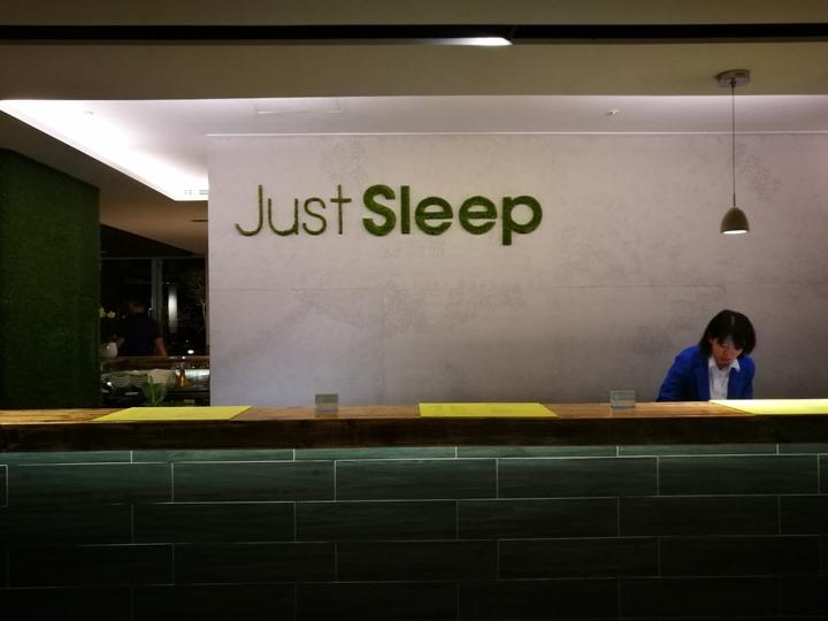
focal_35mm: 27
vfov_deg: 51.4
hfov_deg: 65.3
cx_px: 414
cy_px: 310
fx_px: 646
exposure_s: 1/20
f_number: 2.2
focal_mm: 4.5
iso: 400
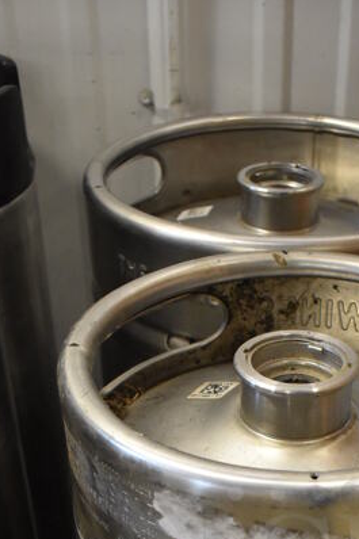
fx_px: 928
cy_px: 549
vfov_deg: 30.0
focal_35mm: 62
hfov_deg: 21.7
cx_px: 278
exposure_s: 1/125
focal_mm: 18
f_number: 3.5
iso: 3200
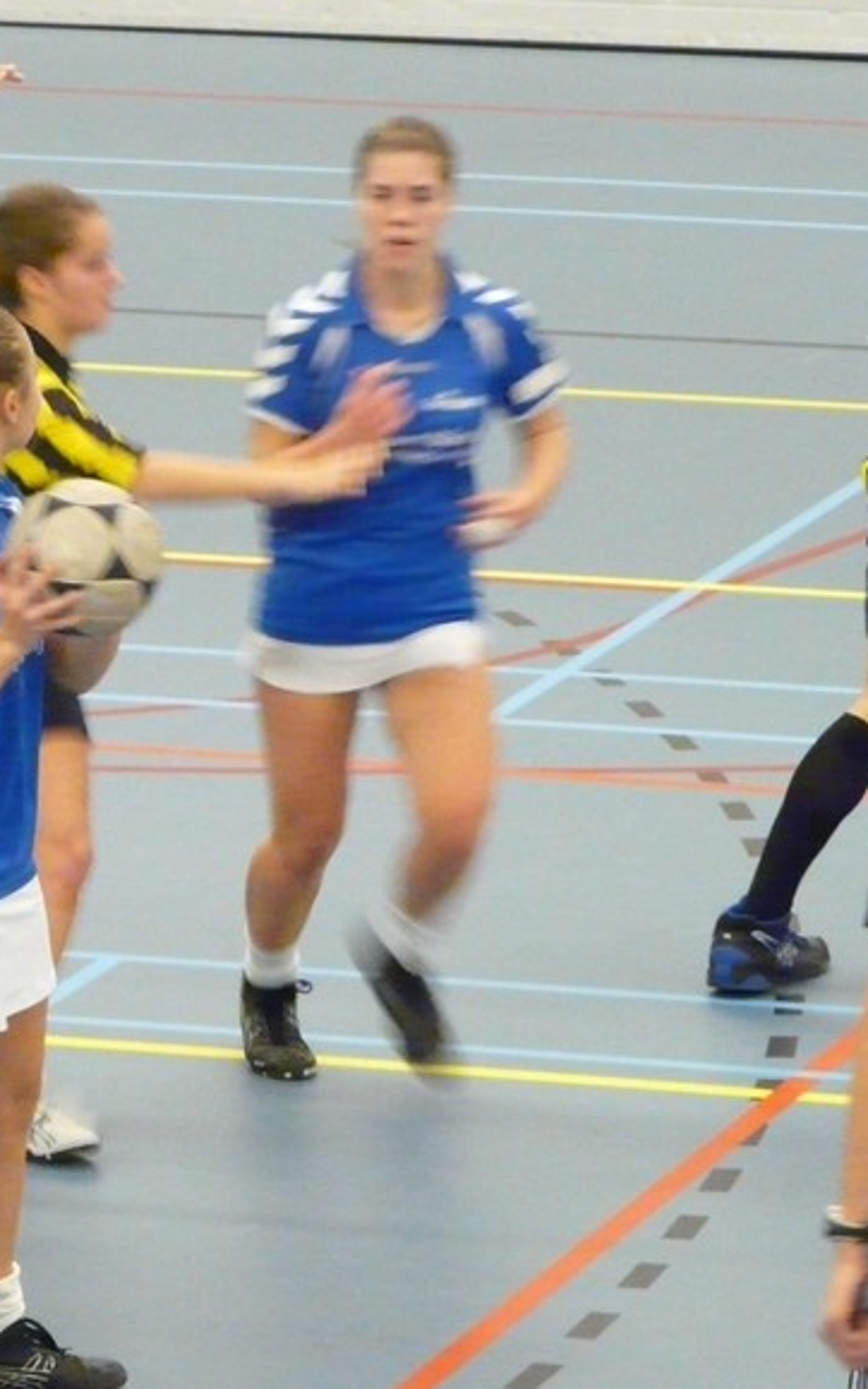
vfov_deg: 7.0
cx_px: -94
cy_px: 732
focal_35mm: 302
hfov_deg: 4.3
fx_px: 11428
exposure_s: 1/40
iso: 800
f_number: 3.6
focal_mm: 26.4
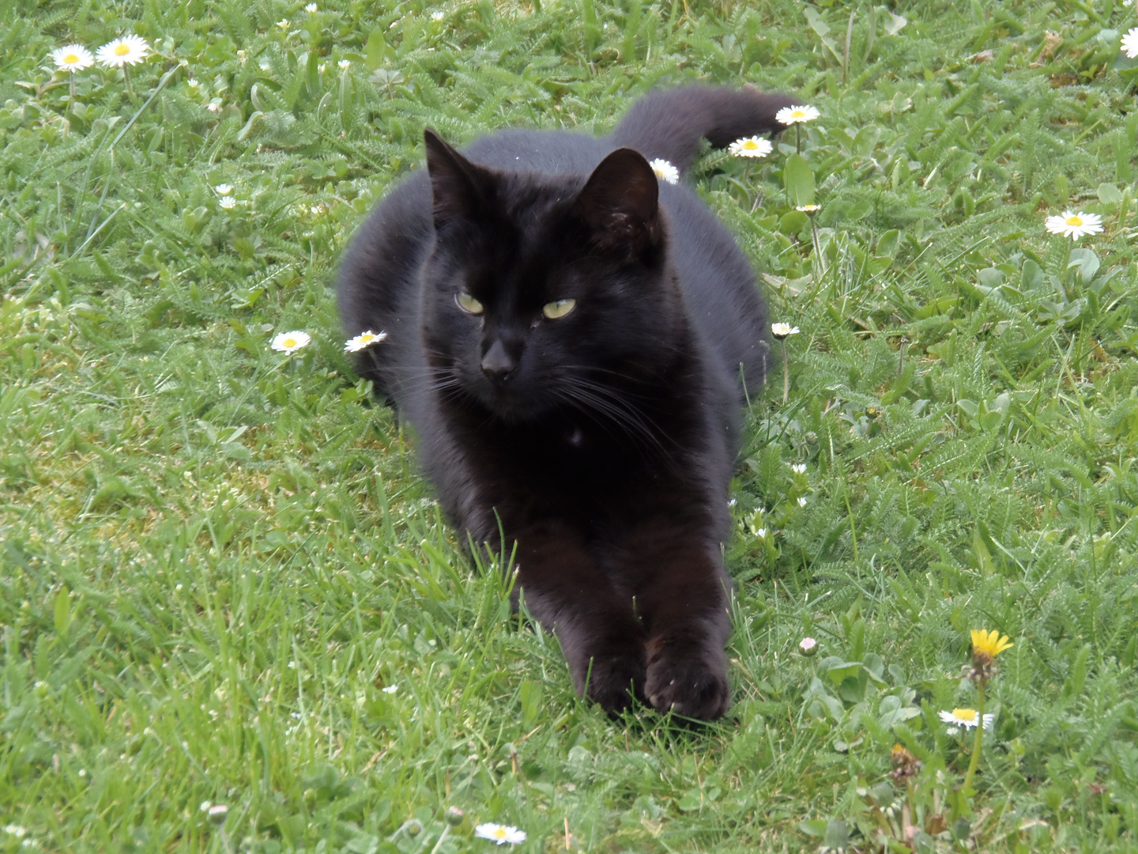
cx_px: 569
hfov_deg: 7.1
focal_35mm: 279
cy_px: 427
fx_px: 9172
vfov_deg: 5.3
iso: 125
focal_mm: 51.7
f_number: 5.2
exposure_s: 1/80
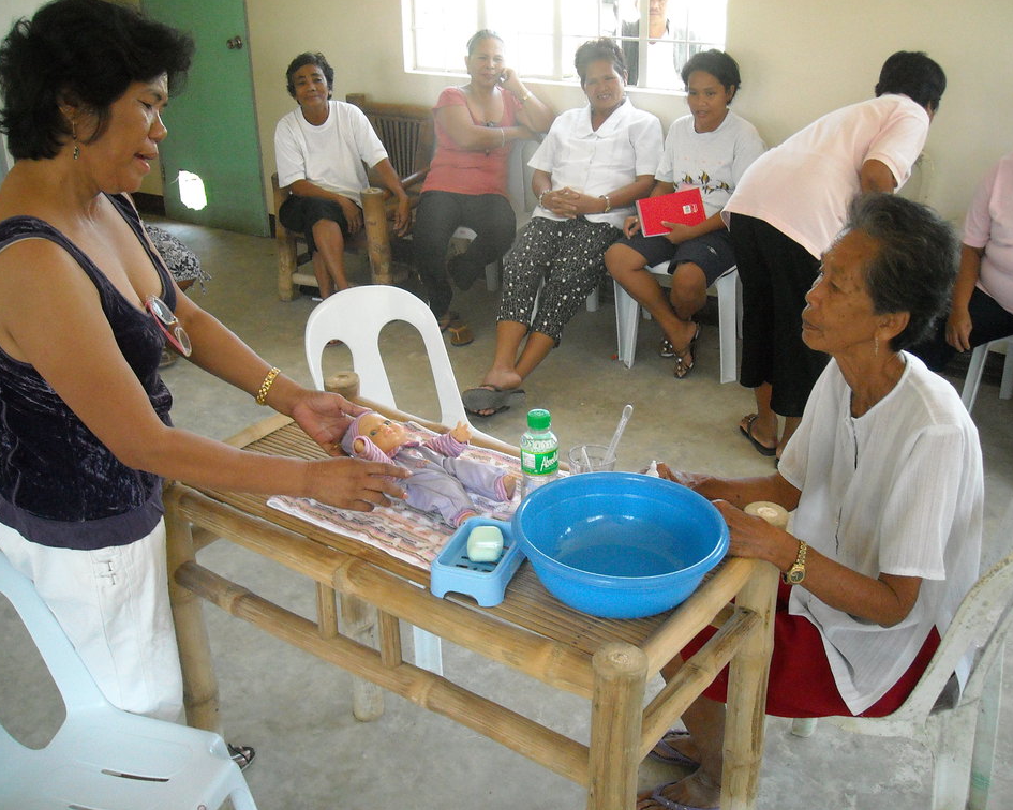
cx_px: 502
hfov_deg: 49.1
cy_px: 400
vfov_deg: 40.1
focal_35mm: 37
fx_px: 1109
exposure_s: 1/250
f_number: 2.8
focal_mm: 5.7
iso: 541
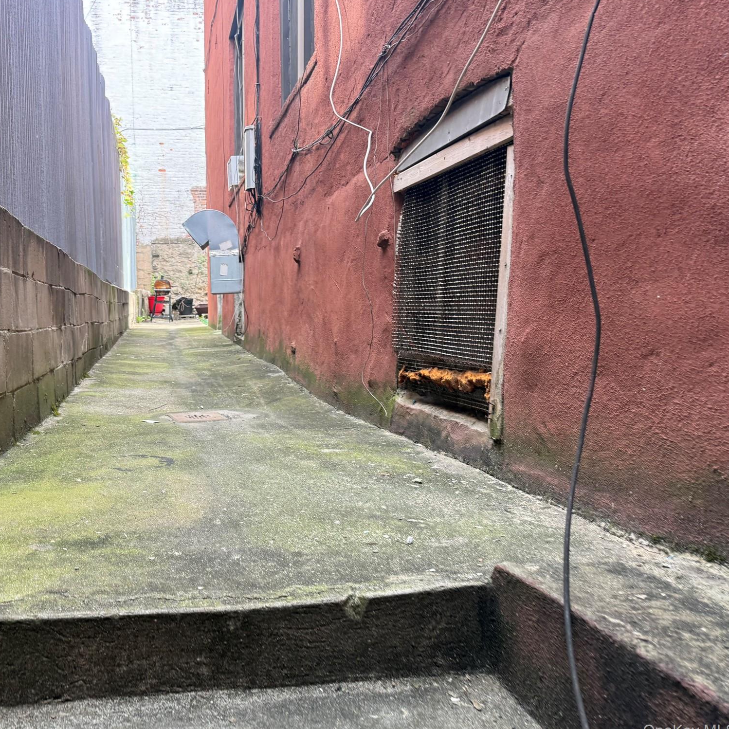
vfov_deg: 55.6
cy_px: 368
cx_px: 244
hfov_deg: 54.5
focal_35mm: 29
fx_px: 691
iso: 100
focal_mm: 6.76
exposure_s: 1/121
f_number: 1.78
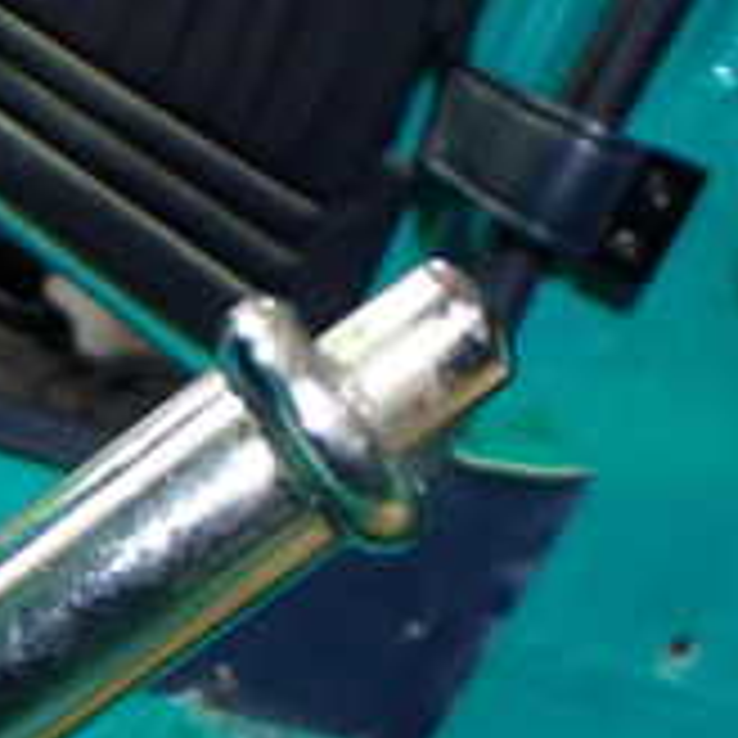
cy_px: 972
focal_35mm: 97
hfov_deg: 16.4
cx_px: -356
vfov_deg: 16.8
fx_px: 2340
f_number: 2.3
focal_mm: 5.4
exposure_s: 1/80
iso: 800
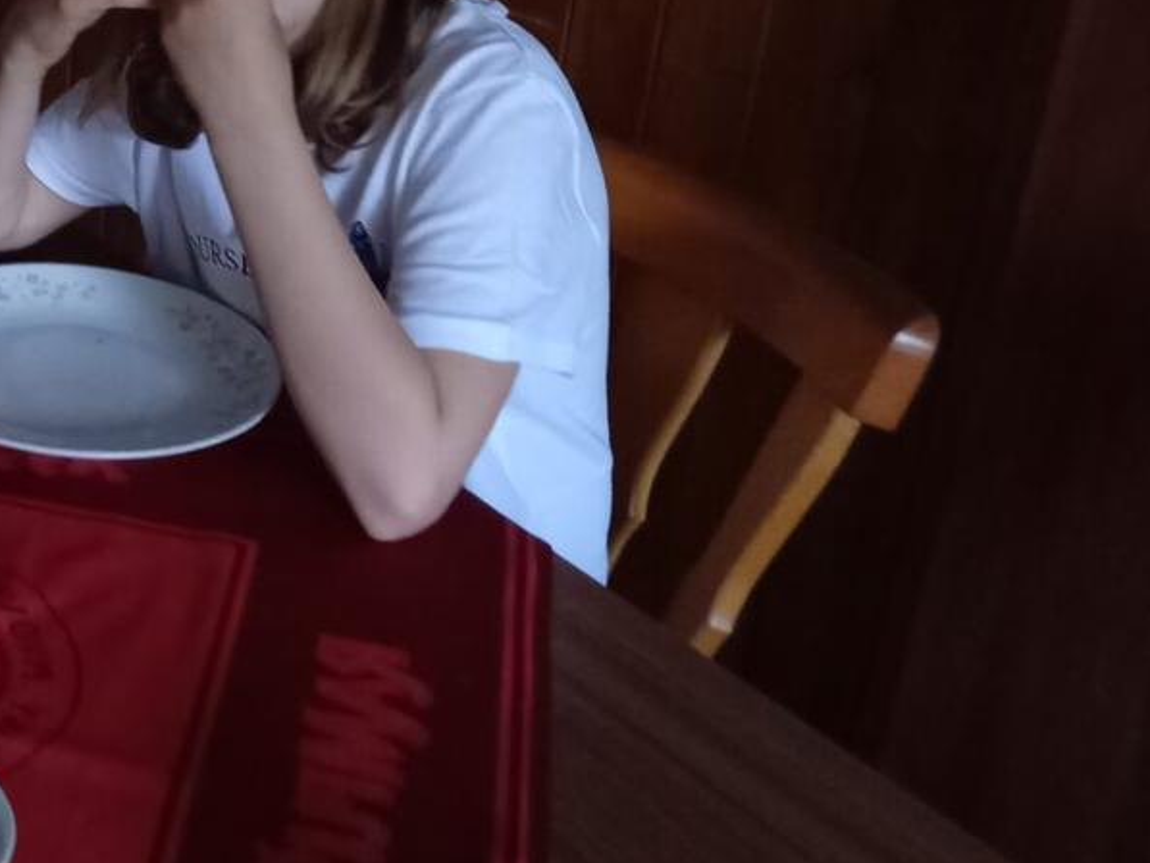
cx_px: -81
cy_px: 92
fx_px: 1861
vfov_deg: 25.3
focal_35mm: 56
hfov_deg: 31.0
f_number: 1.8
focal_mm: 4.65
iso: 1000
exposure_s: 1/20
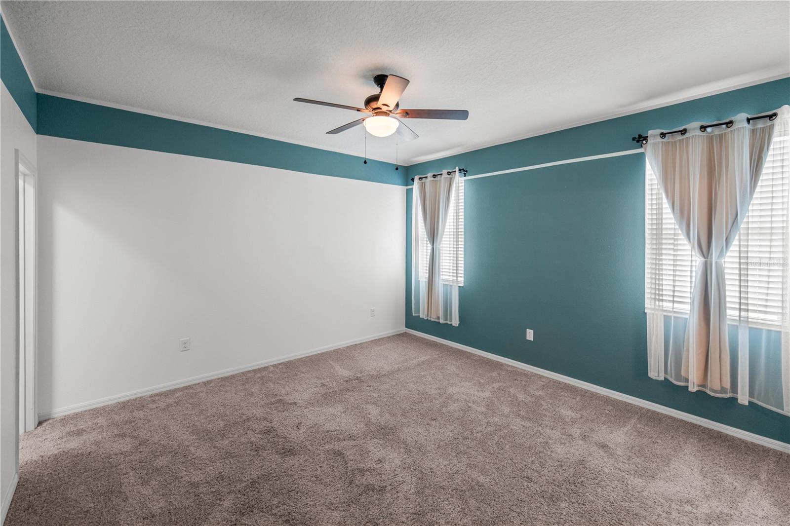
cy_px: 263
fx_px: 307
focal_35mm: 14
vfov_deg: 81.2
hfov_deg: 104.3
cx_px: 395
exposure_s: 1/15
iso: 200
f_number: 4
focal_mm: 14
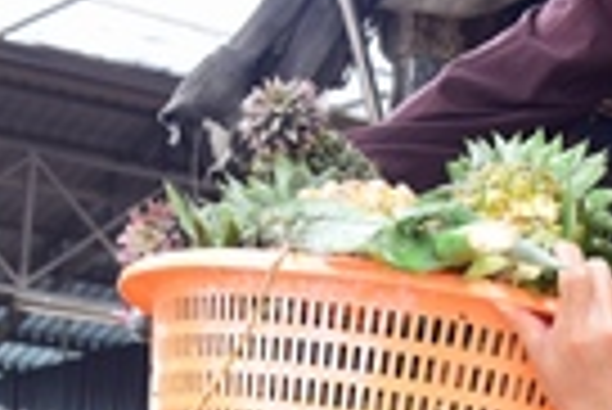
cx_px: 549
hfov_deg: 17.5
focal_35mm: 115
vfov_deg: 11.9
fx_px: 1957
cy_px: 302
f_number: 5.6
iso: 640
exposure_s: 1/80
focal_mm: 24
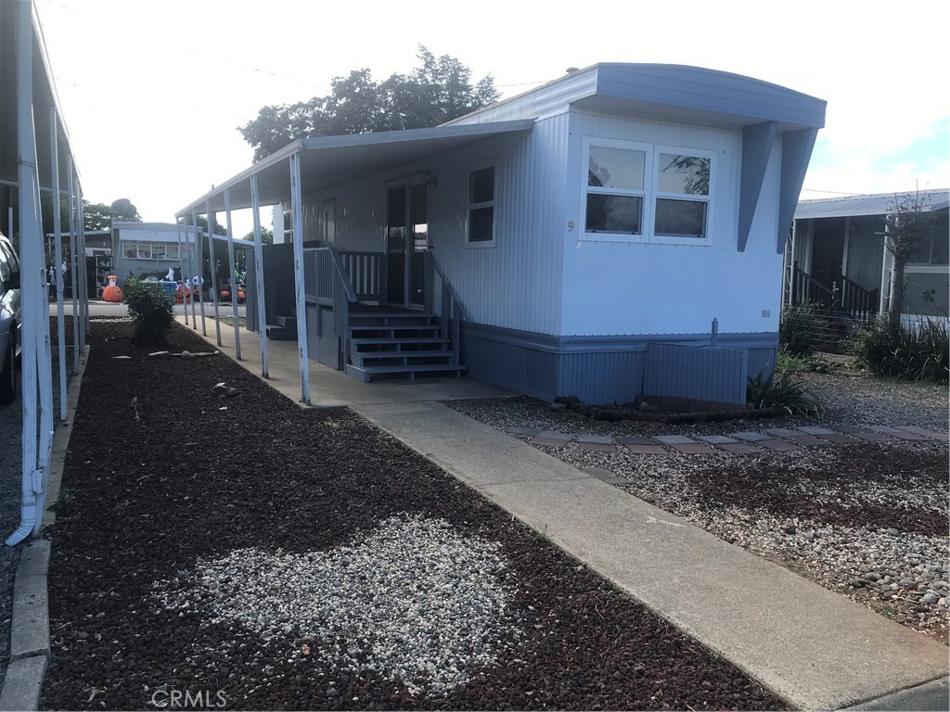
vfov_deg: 49.7
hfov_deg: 63.4
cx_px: 475
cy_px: 356
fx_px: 768
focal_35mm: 28
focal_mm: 3.99
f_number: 1.8
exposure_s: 1/847
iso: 20
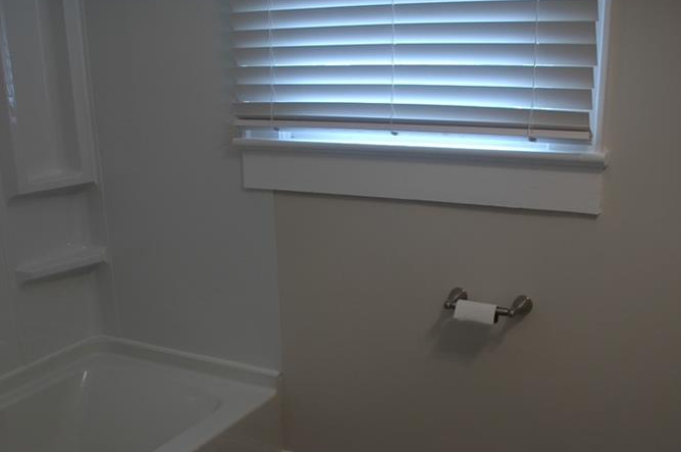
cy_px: 334
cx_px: 327
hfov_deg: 42.8
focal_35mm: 46
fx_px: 869
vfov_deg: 28.7
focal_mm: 20
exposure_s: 1/40
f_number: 3.8
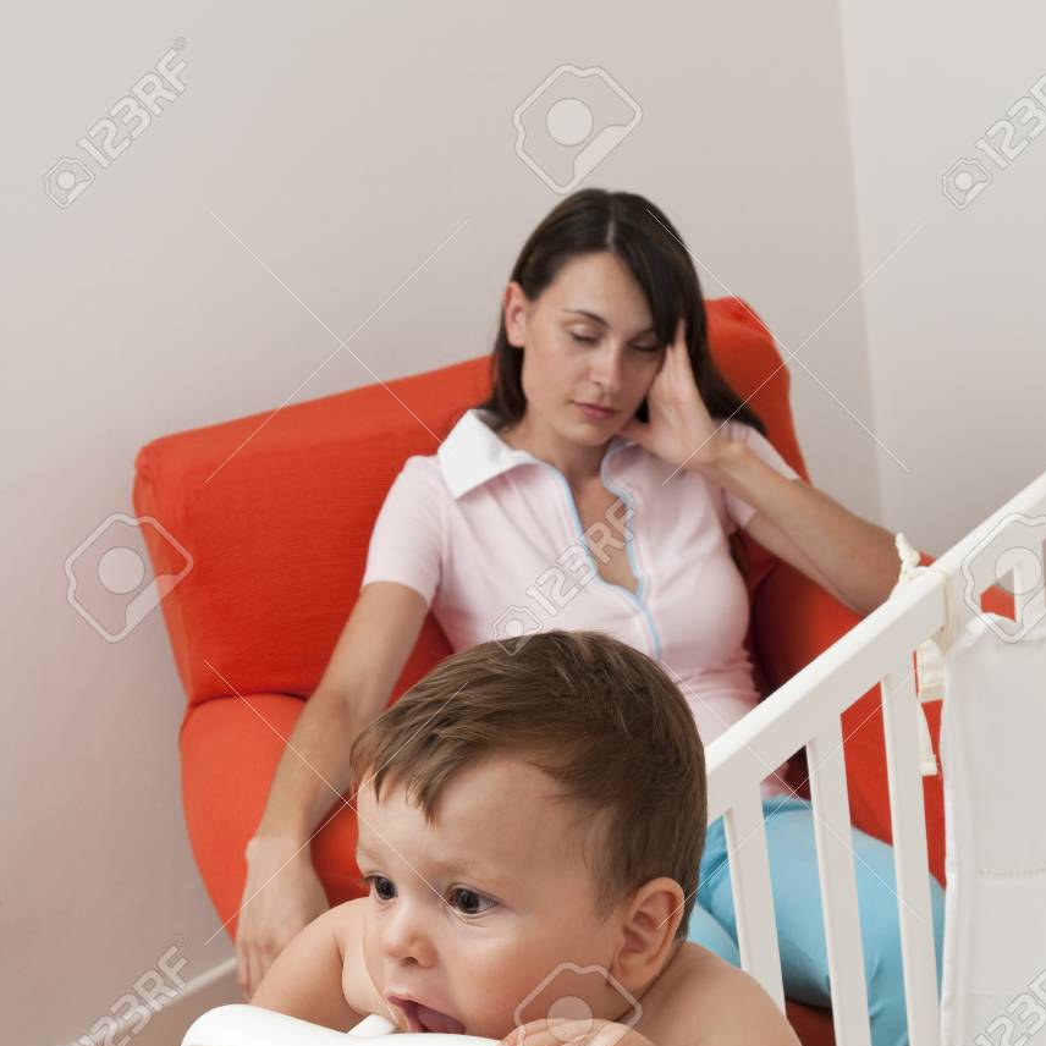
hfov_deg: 25.5
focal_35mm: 68
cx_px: 525
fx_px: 2313
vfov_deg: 25.2
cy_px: 793
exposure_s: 1/100
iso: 125
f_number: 9
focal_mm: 35
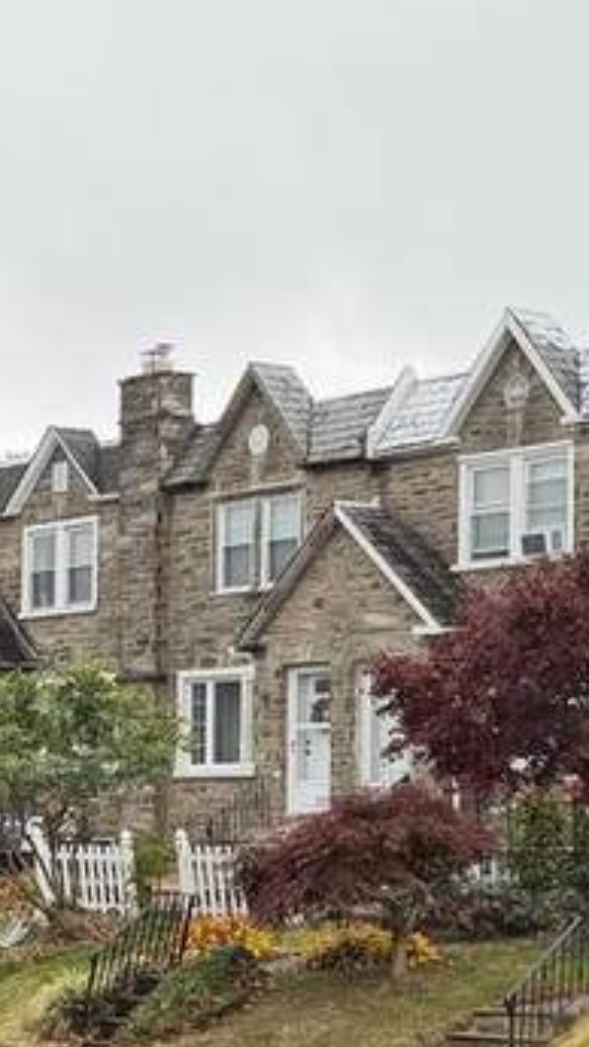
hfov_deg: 11.4
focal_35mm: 97
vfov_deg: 21.8
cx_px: -543
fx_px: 2694
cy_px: 813
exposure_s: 1/313
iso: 80
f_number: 1.78
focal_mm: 6.76
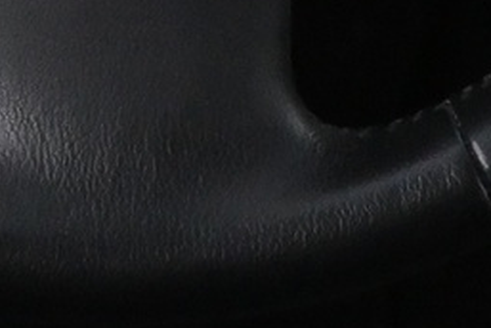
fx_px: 2062
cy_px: -570
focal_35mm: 151
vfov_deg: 8.1
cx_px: 166
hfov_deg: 13.6
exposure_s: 1/60
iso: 5000
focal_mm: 16
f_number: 3.5
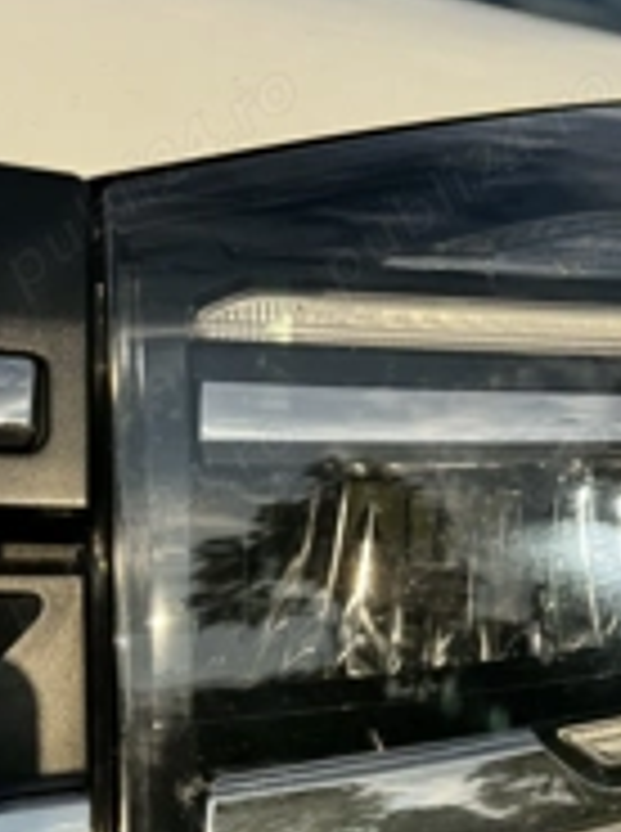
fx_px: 1248
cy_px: 598
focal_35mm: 52
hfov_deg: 26.5
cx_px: 621
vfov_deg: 36.2
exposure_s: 1/7092
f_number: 1.78
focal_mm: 6.76
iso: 80
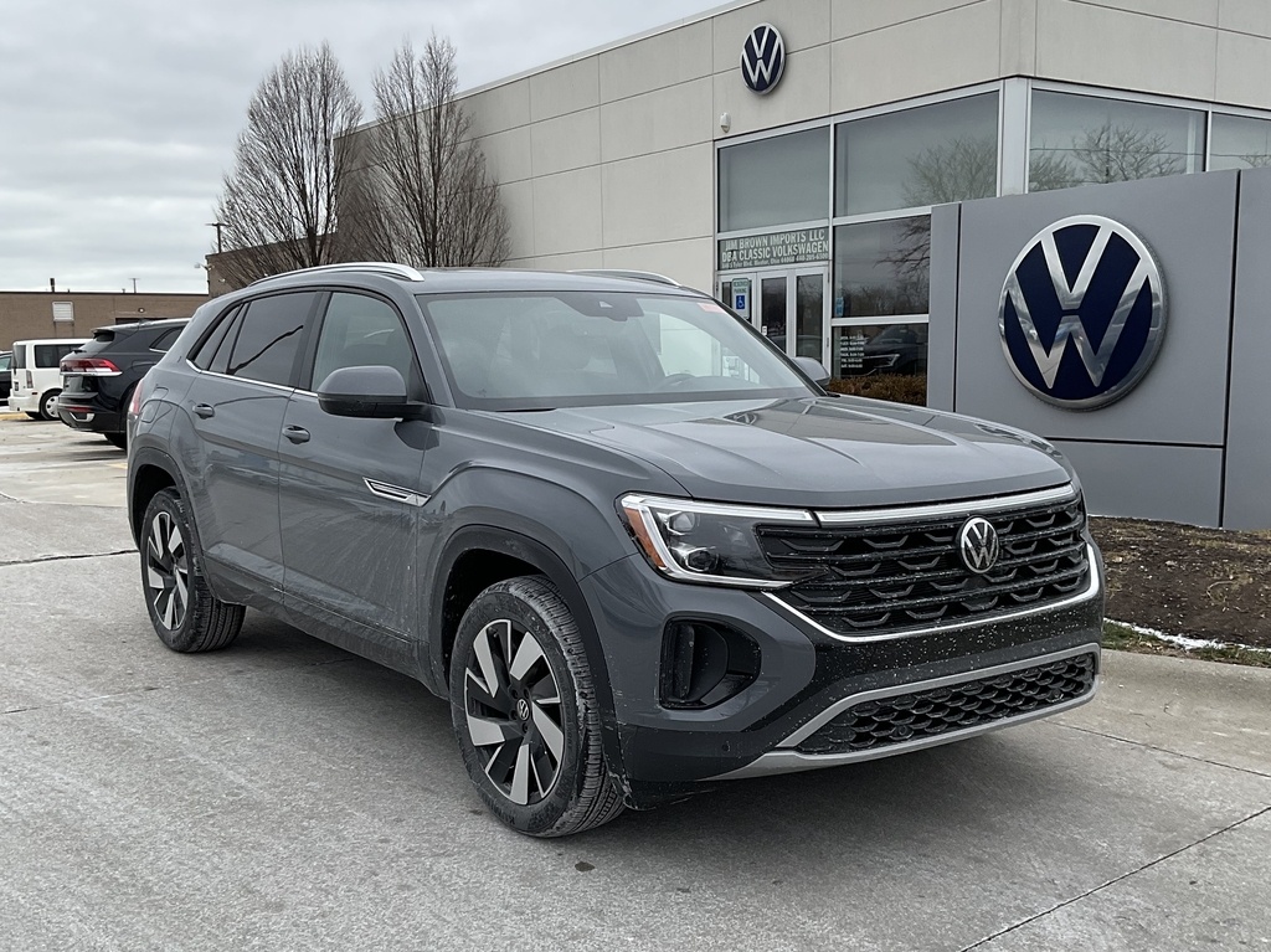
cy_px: 476
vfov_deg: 48.2
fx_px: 1064
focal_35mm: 29
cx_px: 636
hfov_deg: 61.7
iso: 16
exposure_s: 1/504
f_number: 1.8
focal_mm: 3
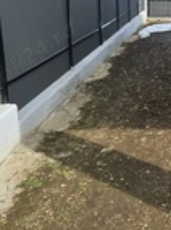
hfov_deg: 21.5
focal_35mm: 65
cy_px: 81
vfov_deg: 29.7
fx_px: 429
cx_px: 181
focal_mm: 5.4
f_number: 1.8
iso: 25
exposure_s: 1/1111
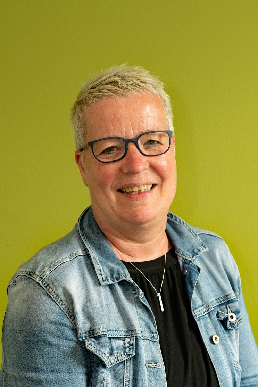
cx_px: 129
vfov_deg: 19.5
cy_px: 194
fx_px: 1128
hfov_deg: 13.0
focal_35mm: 105
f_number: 5.6
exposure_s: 1/60
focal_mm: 70
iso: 800
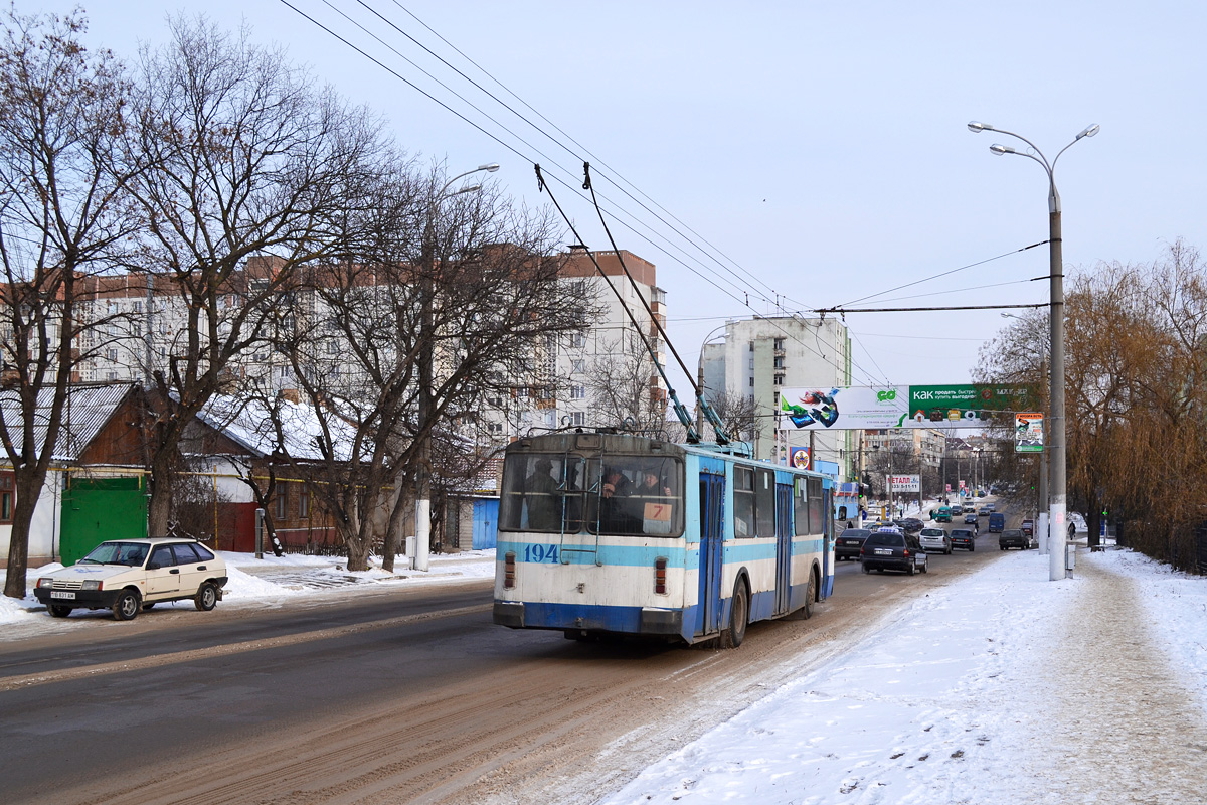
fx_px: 1207
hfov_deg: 53.1
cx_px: 604
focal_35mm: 36
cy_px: 402
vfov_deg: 36.9
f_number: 6.3
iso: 200
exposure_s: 1/500
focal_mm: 24
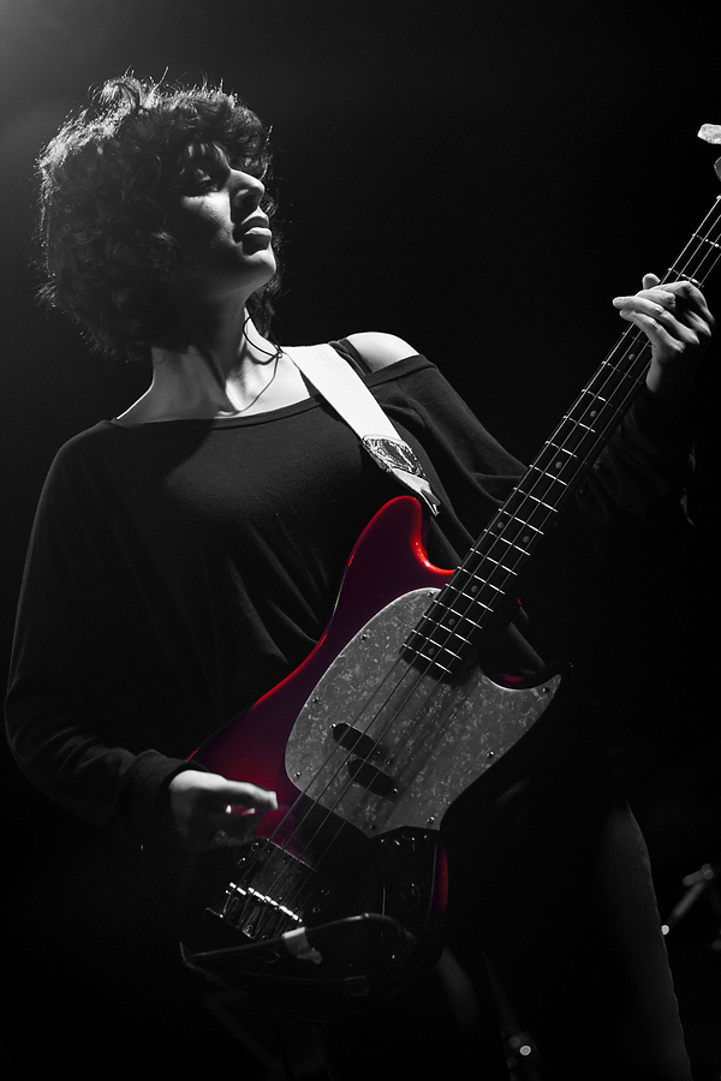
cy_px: 540
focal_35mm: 75
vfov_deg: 27.0
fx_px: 2253
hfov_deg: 18.2
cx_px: 360
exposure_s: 1/250
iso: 200
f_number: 2.2
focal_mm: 50
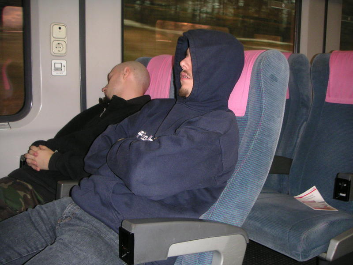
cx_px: 176
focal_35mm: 38
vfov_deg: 37.7
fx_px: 388
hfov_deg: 49.0
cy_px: 132
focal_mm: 6
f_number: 2.8
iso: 160
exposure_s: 1/45
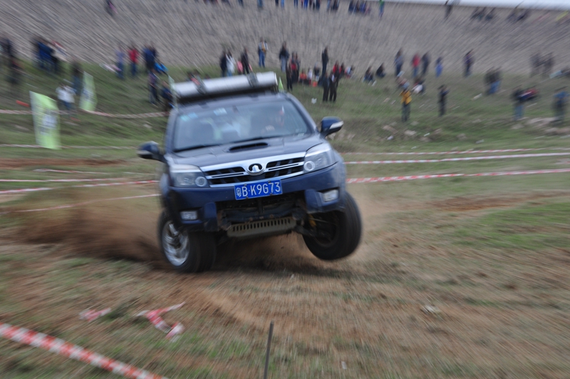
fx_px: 1376
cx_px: 285
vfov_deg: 15.7
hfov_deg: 23.4
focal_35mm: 87
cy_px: 190
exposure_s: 1/60
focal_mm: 58
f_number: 18
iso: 250
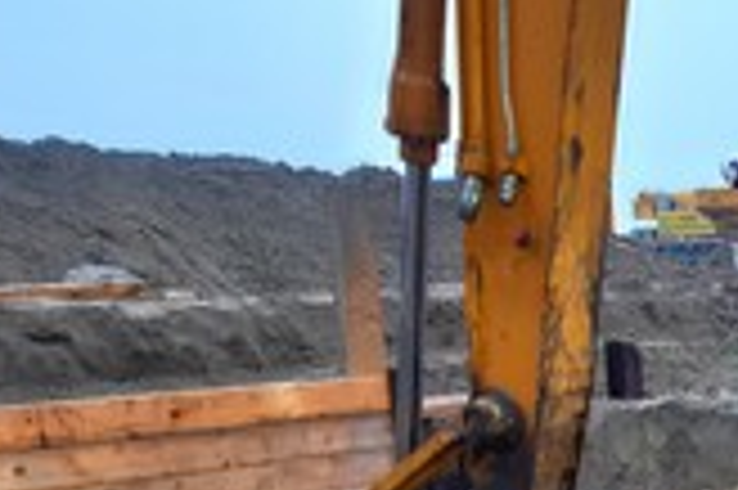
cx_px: 860
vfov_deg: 19.4
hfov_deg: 27.3
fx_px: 1352
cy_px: 589
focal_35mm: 66
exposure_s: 1/100
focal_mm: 3.92
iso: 64
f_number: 1.7
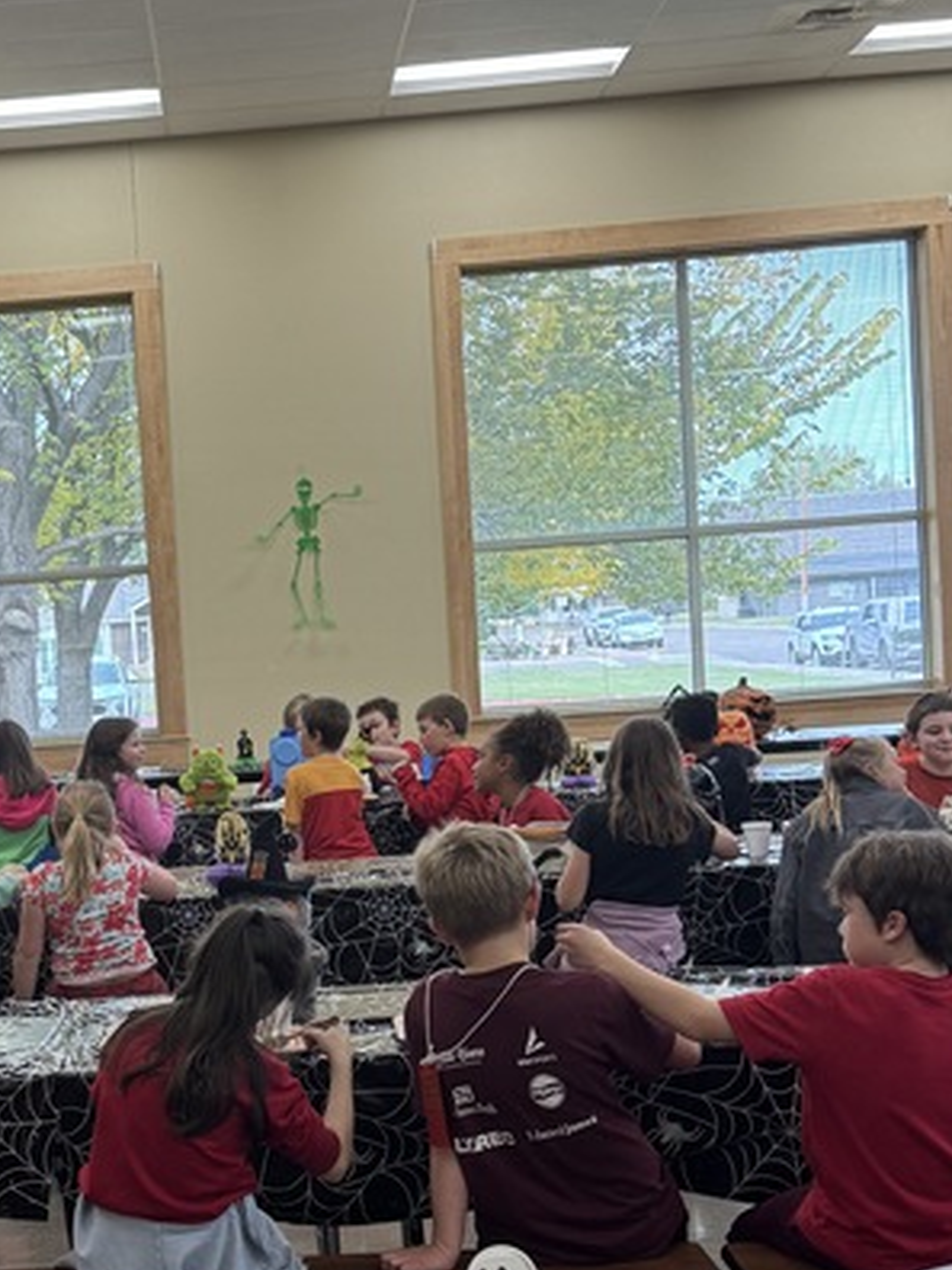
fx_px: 2273
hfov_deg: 23.0
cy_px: 757
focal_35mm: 62
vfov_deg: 31.1
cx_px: 83
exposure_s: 1/120
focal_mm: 6.76
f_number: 1.78
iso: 125
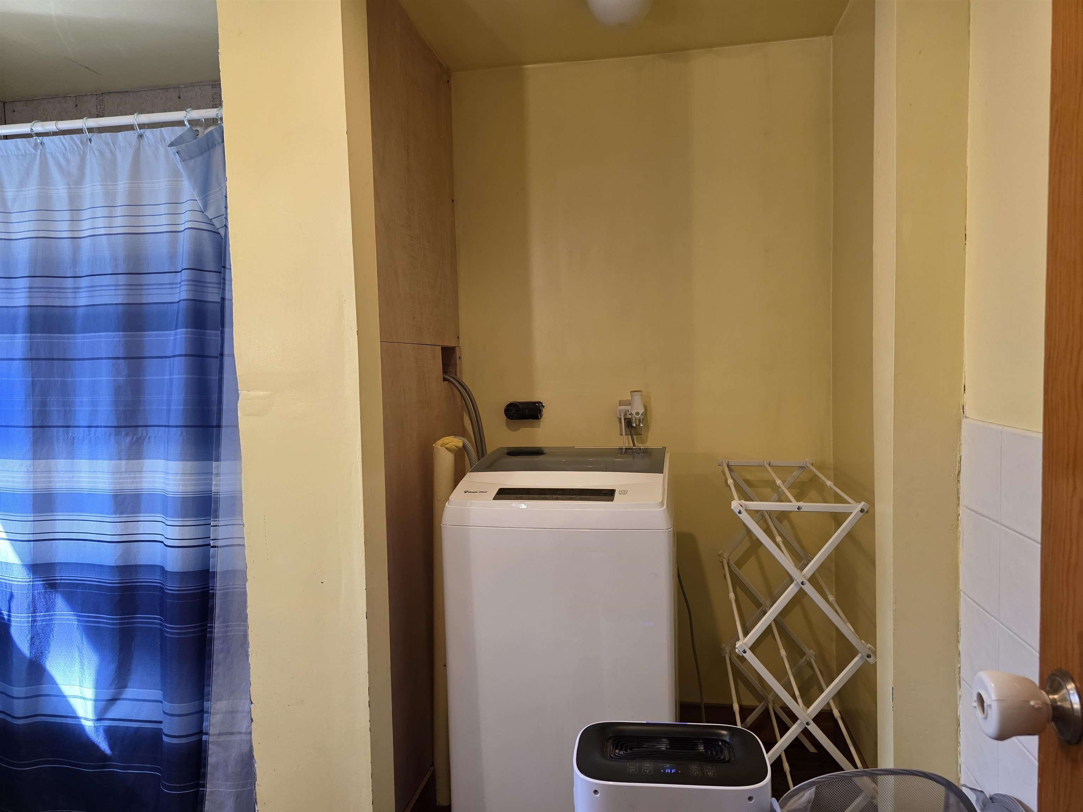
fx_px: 720
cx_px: 542
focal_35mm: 23
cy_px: 406
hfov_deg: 73.9
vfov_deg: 58.9
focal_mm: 6.3
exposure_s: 1/120
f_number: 1.7
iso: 200
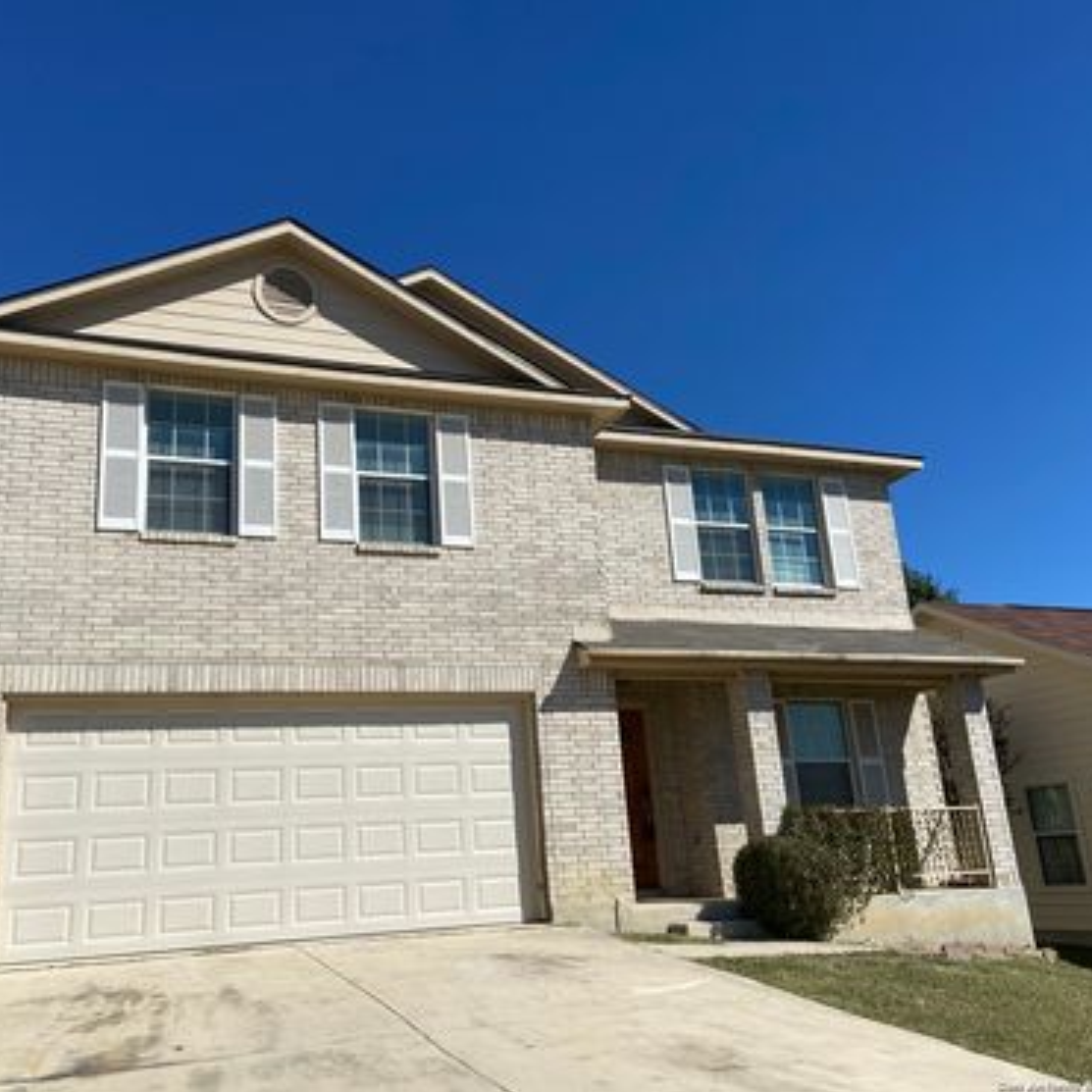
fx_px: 1106
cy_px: 543
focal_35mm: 31
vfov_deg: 52.5
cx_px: 480
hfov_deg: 52.4
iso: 32
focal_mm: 4.25
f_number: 1.8
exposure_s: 1/5747
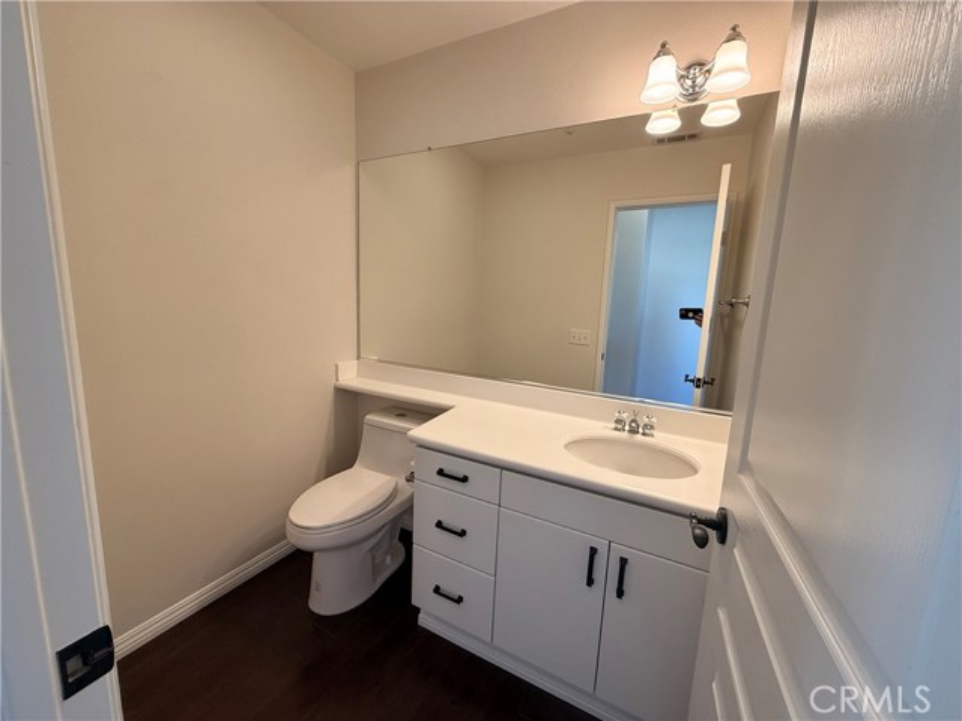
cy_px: 360
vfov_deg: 85.7
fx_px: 389
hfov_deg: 102.1
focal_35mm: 14
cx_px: 481
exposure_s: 1/120
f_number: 2.2
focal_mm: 2.22
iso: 160
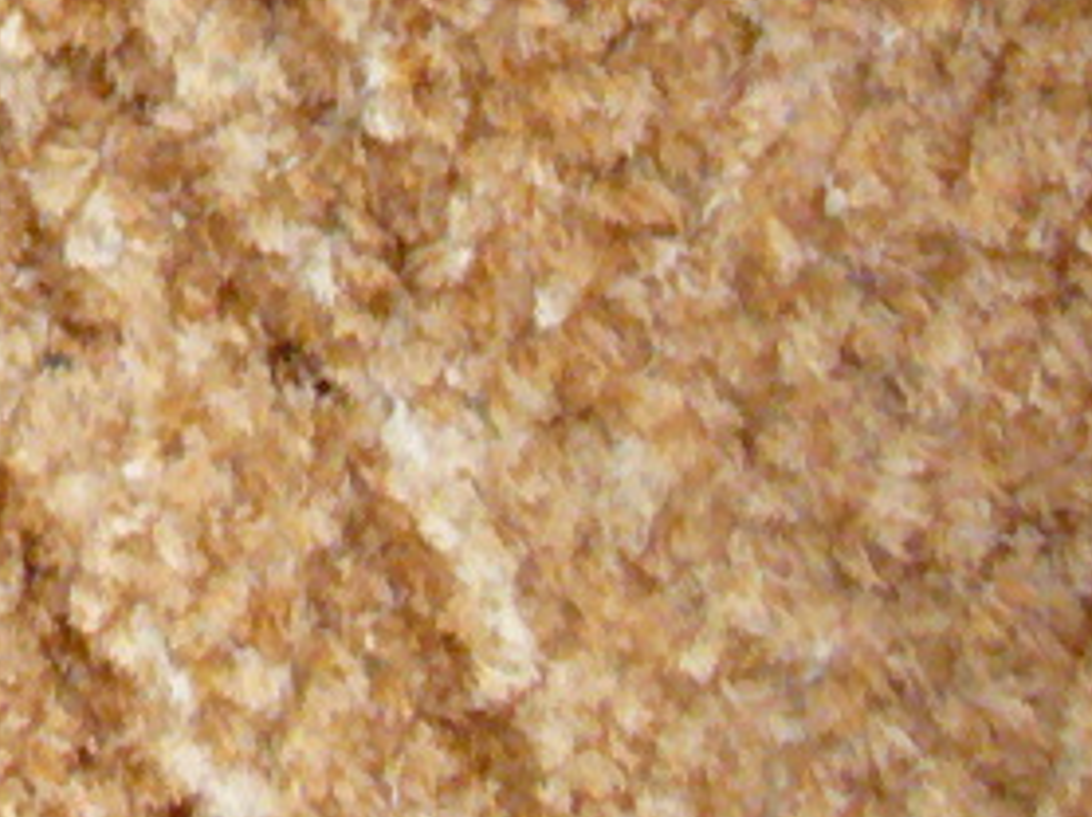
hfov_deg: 8.4
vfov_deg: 6.5
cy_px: -1383
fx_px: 6714
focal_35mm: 213
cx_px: -1689
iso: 200
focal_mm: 6.1
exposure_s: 1/25
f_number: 2.8
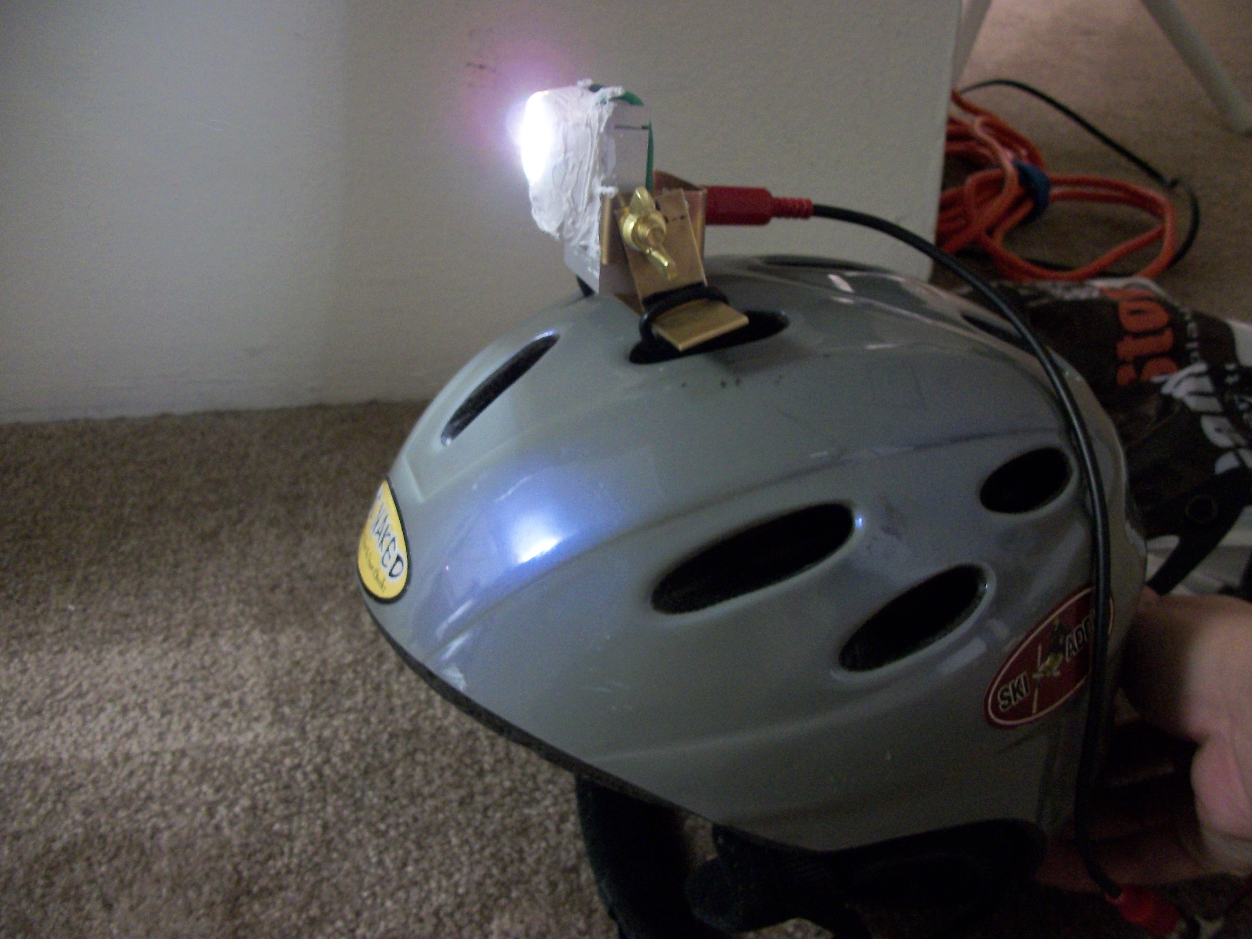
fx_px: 1157
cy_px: 470
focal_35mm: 32
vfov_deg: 44.2
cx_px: 626
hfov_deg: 56.8
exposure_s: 1/8
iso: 250
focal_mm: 5.7
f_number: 2.9
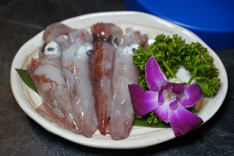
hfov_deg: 28.8
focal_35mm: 70
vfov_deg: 19.5
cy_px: 78
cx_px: 117
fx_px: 455
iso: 320
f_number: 4
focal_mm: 70
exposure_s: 1/80
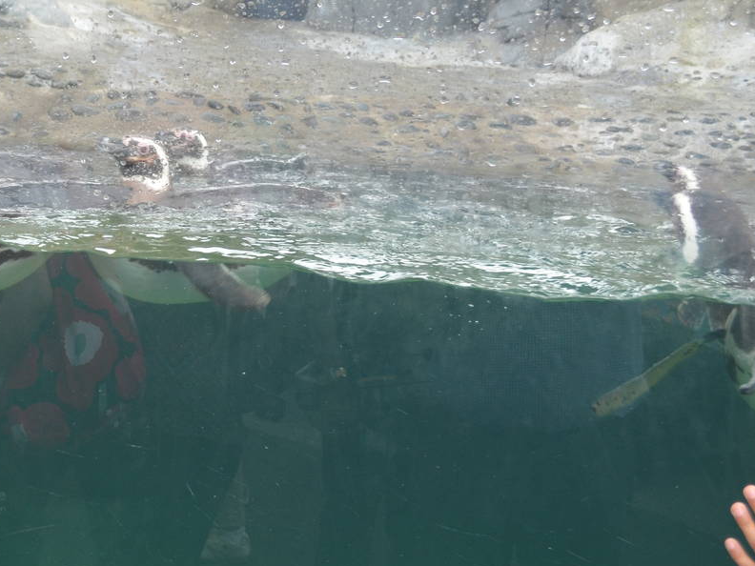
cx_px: 62
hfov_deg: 28.9
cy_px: 231
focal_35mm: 64
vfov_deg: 22.9
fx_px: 1396
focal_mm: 22
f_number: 5.6
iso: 400
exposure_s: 1/125
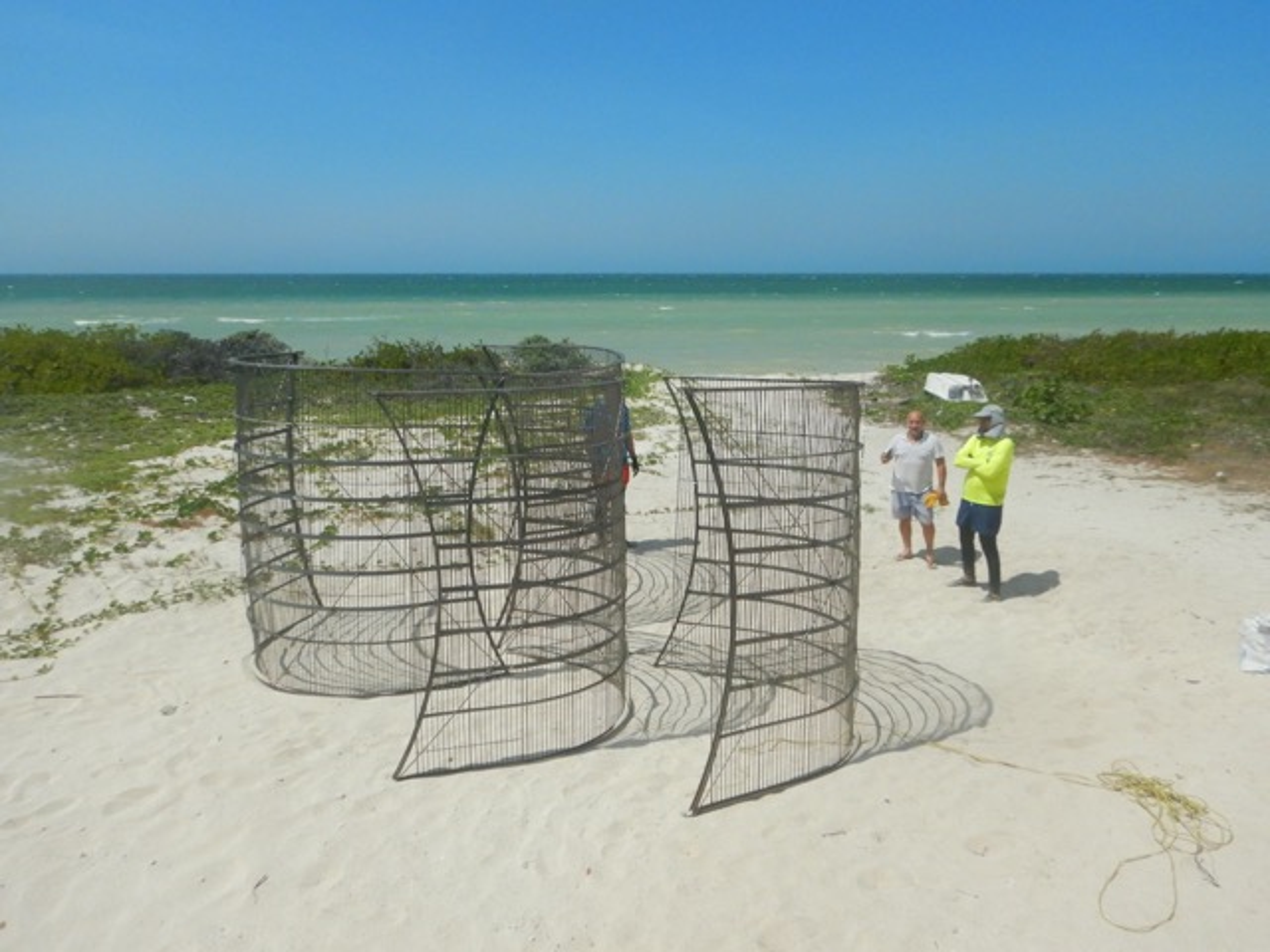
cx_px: 635
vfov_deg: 56.8
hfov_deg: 71.6
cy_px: 476
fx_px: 881
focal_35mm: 24
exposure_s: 1/1500
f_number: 8.2
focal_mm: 4.3
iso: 400
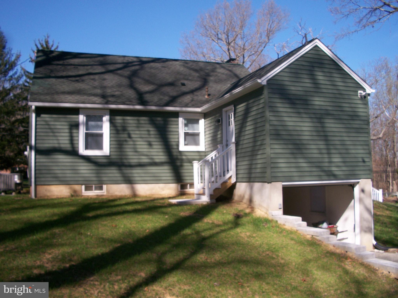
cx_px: 199
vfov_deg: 40.7
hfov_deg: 52.6
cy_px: 149
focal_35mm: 35
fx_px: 402
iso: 80
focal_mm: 6.3
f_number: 5.6
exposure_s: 1/250
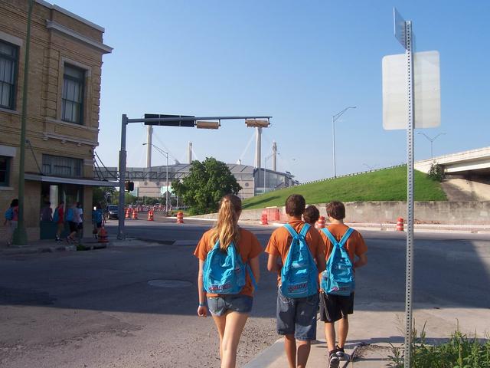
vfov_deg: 39.7
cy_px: 184
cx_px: 245
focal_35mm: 36
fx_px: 510
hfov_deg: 51.4
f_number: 4.8
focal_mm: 6
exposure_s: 1/350
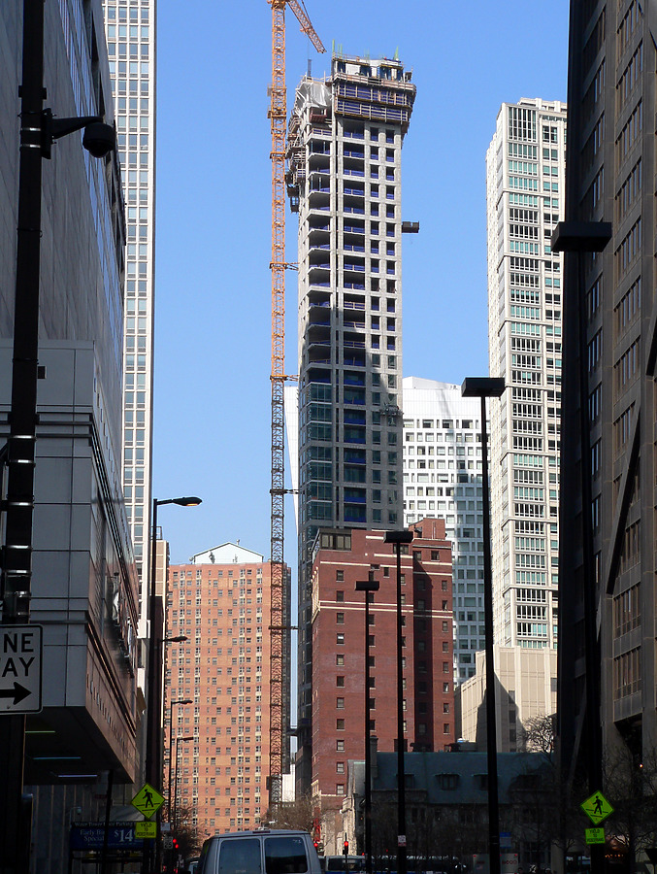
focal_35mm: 77
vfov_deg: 25.3
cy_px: 437
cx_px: 328
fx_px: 1945
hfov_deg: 19.2
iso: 80
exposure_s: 1/500
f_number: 5.2
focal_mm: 12.9
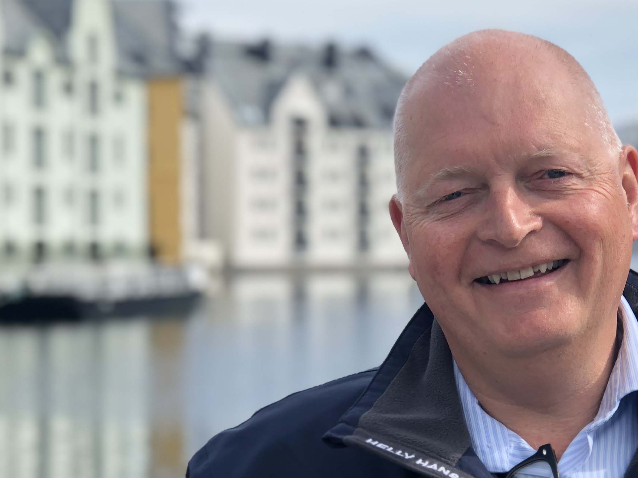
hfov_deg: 18.0
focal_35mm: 109
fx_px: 2009
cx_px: 430
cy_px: 386
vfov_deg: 13.5
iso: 20
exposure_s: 1/316
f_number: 2.8
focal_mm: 6.6
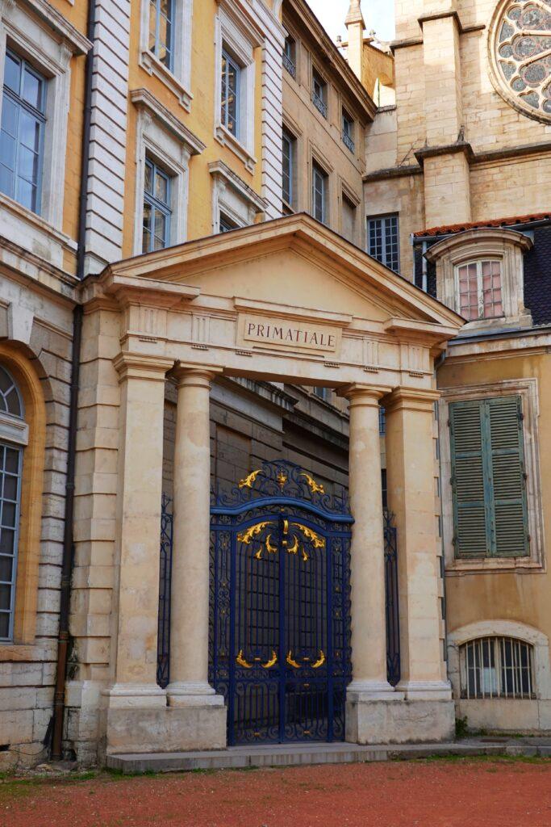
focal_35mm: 46
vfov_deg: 42.7
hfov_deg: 29.3
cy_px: 414
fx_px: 1056
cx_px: 276
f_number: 4
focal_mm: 16.86
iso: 125
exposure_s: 1/160
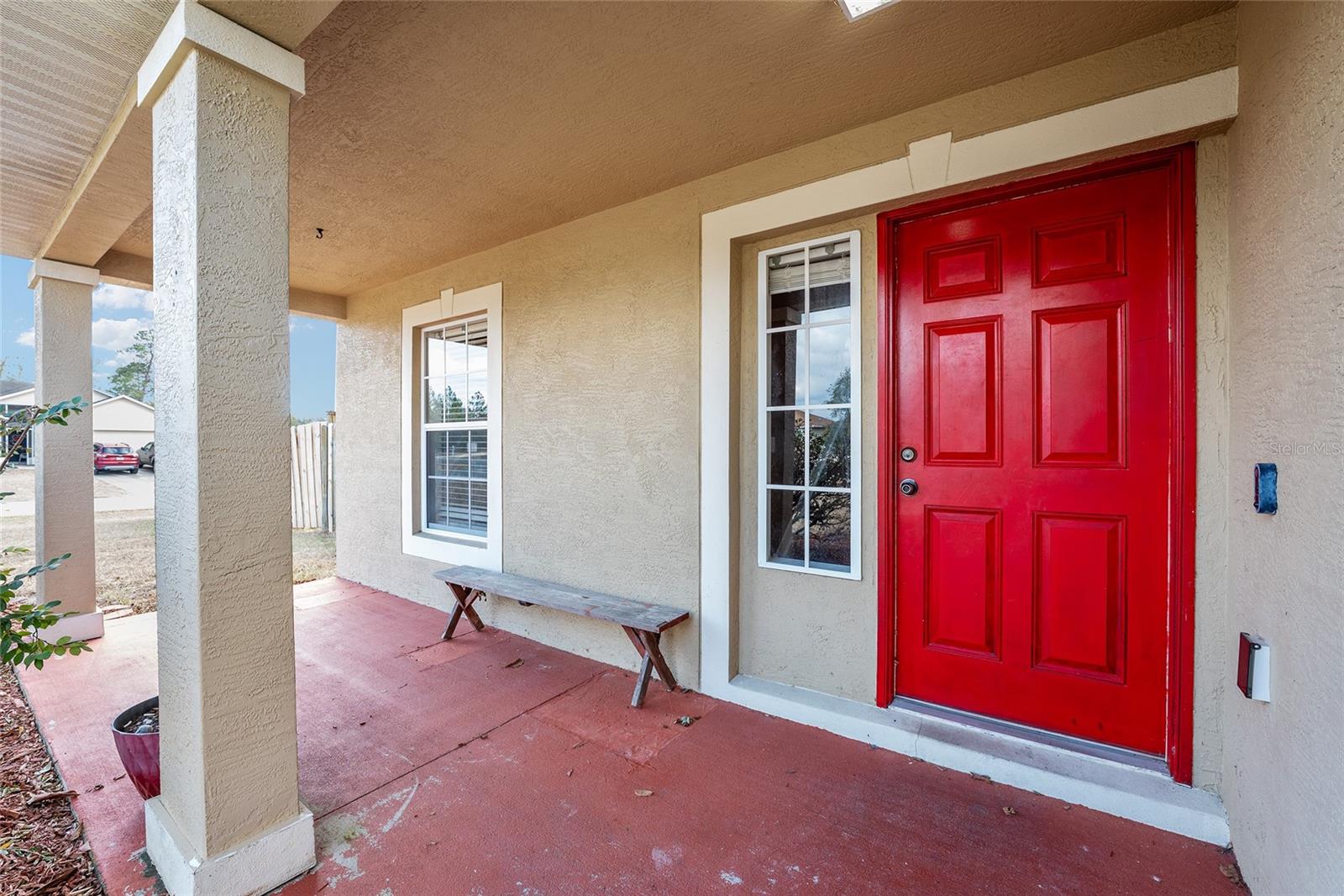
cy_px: 448
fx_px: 523
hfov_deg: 104.3
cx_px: 672
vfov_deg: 81.2
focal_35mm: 14
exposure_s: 1/40
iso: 400
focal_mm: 14
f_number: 7.1
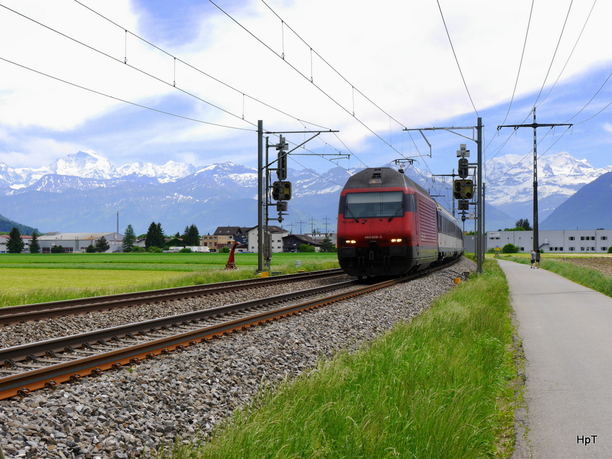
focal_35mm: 68
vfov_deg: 21.6
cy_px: 230
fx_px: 1202
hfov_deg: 28.6
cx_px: 306
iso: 160
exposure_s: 1/320
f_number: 9
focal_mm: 34
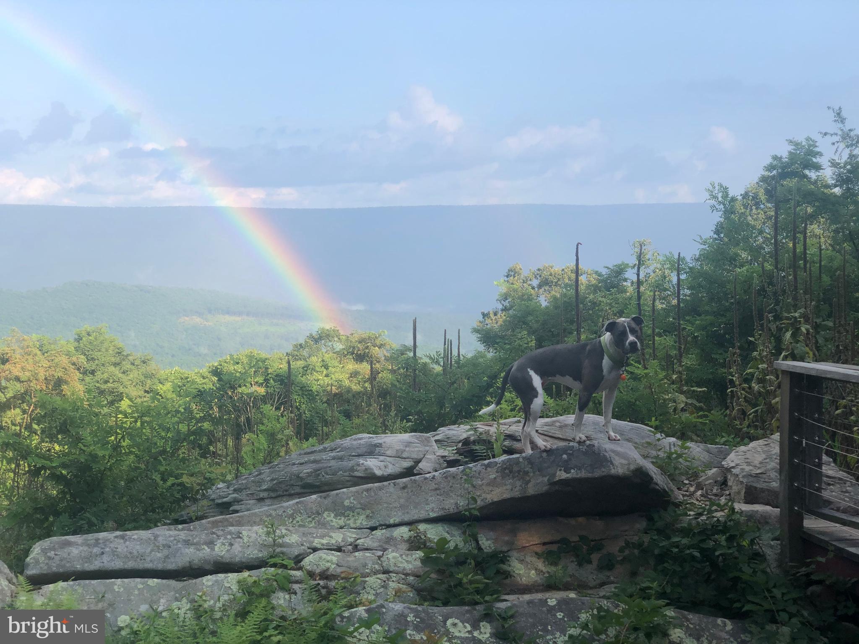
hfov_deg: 36.8
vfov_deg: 28.0
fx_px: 1290
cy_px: 322
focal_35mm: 52
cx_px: 430
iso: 16
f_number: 2.4
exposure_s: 1/480
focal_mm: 6
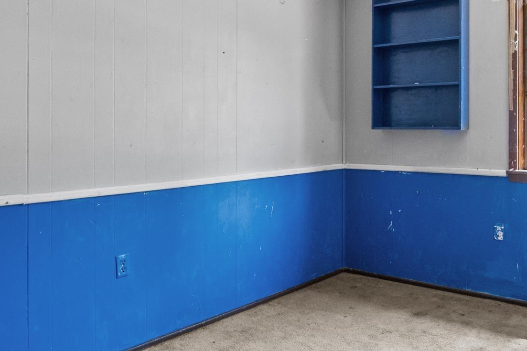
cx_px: 347
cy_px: 127
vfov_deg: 38.6
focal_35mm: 34
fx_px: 498
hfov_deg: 54.8
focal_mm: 10
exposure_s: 1/3
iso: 1600
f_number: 8
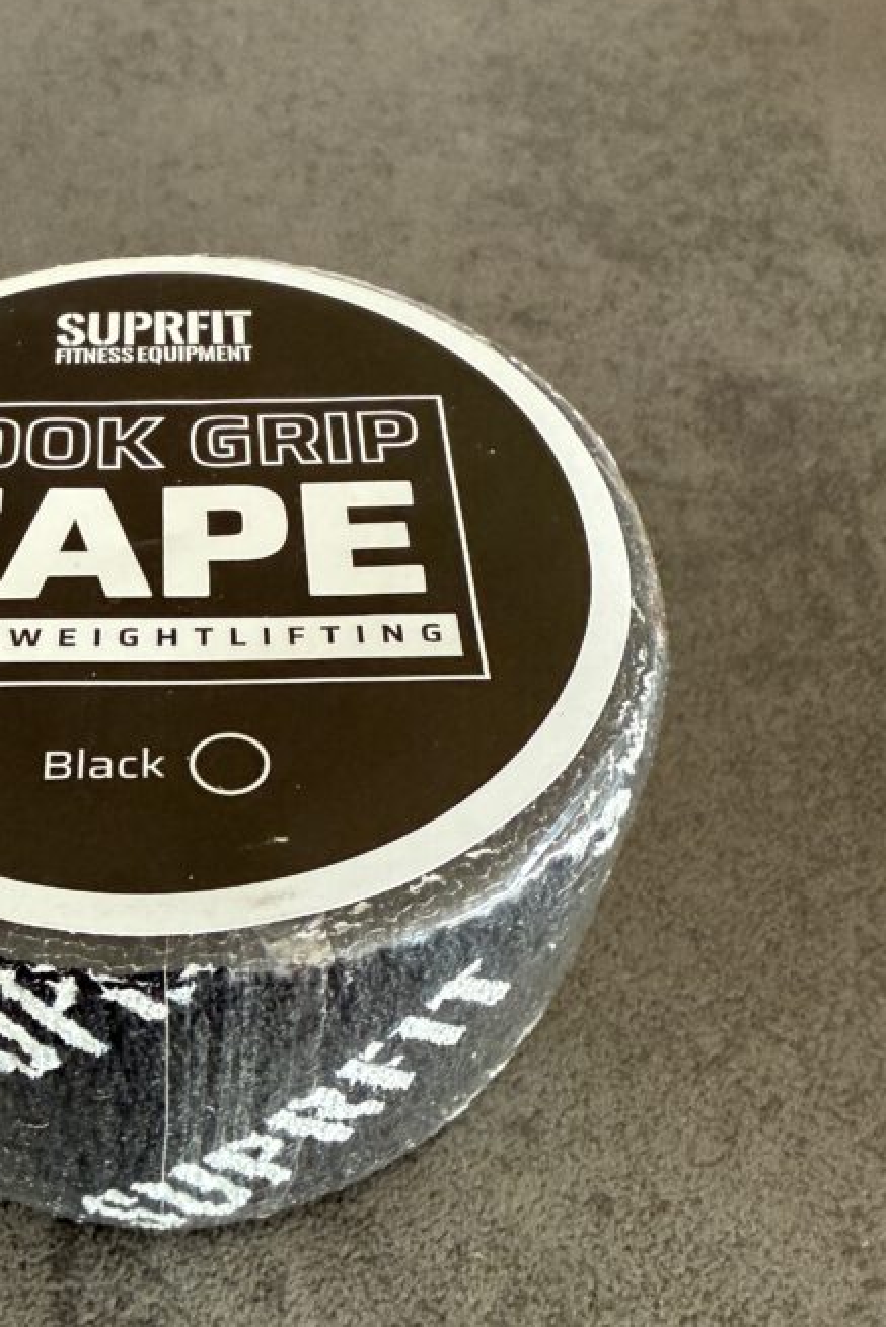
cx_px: 162
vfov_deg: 48.7
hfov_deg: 33.1
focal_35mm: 39
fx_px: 1439
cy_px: 879
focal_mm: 2.22
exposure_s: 1/60
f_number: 2.2
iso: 500
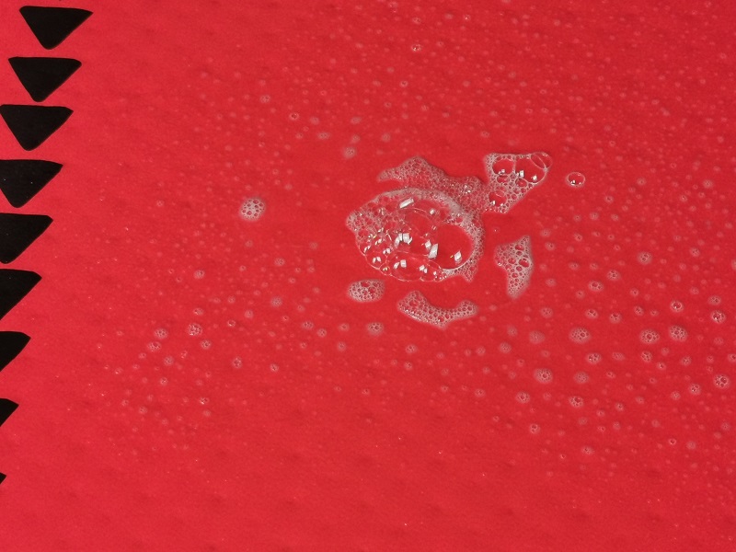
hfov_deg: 21.5
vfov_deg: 16.2
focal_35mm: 91
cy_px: 276
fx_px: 1935
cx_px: 368
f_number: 1.6
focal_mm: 5.56
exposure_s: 1/100
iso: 80
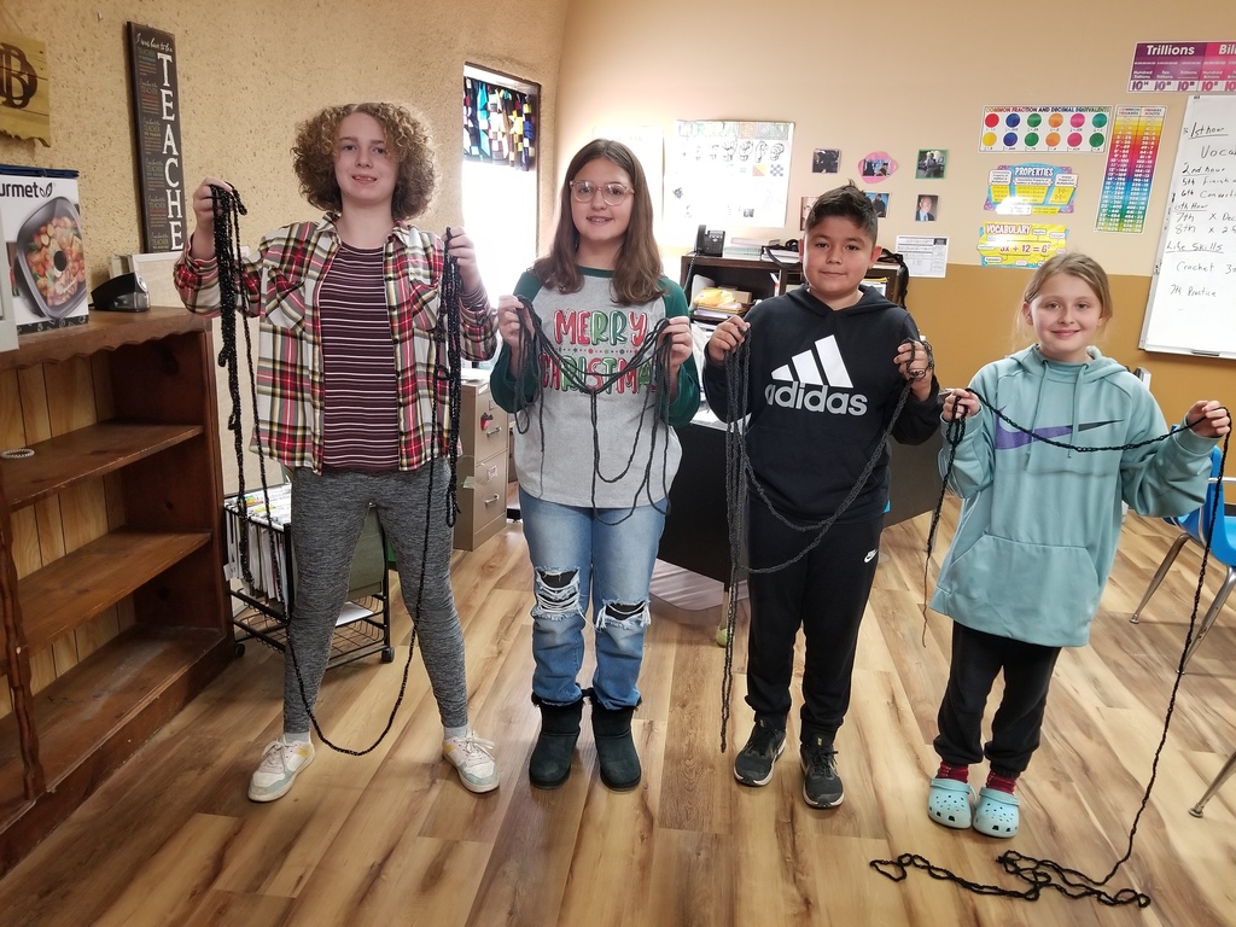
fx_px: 928
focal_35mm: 26
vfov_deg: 53.1
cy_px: 464
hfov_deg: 67.3
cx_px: 618
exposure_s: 1/30
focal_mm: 4.25
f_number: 1.7
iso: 200
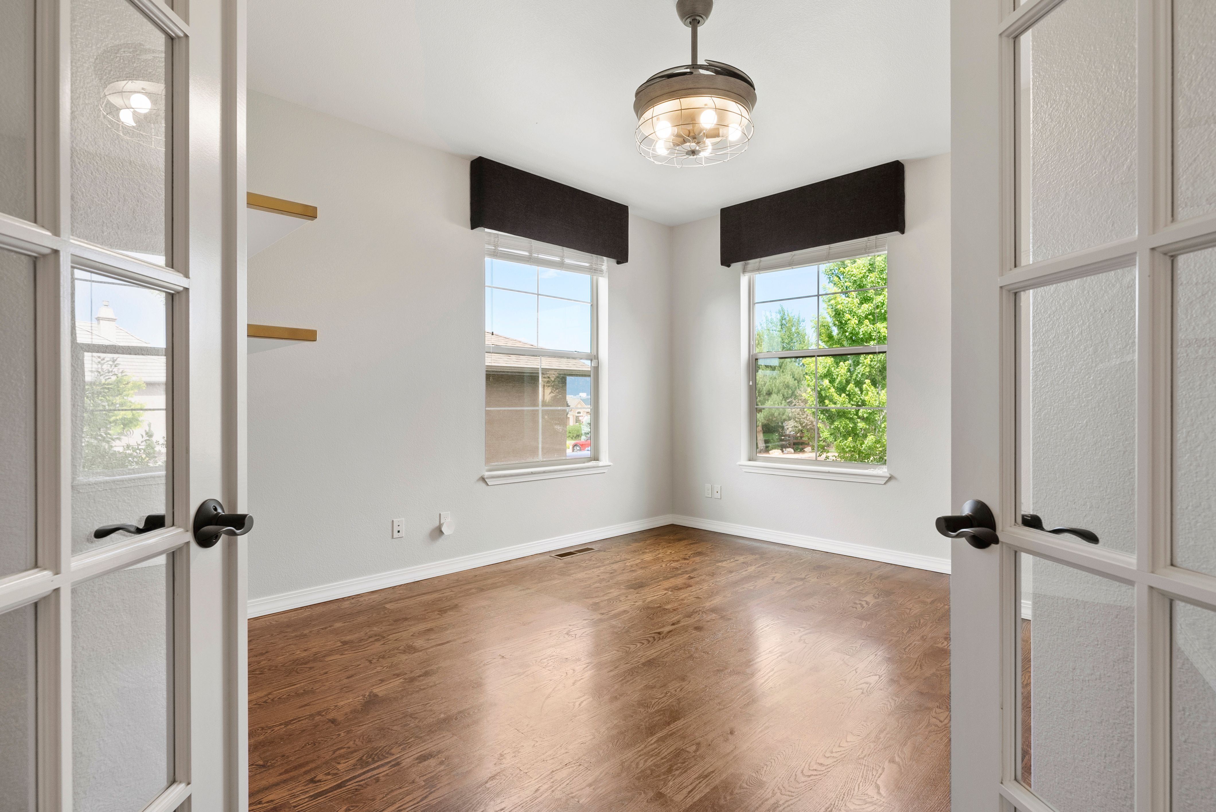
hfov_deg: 90.0
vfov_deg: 67.5
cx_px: 608
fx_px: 608
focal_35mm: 18
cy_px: 406
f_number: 9
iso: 640
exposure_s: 1/13
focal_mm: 18
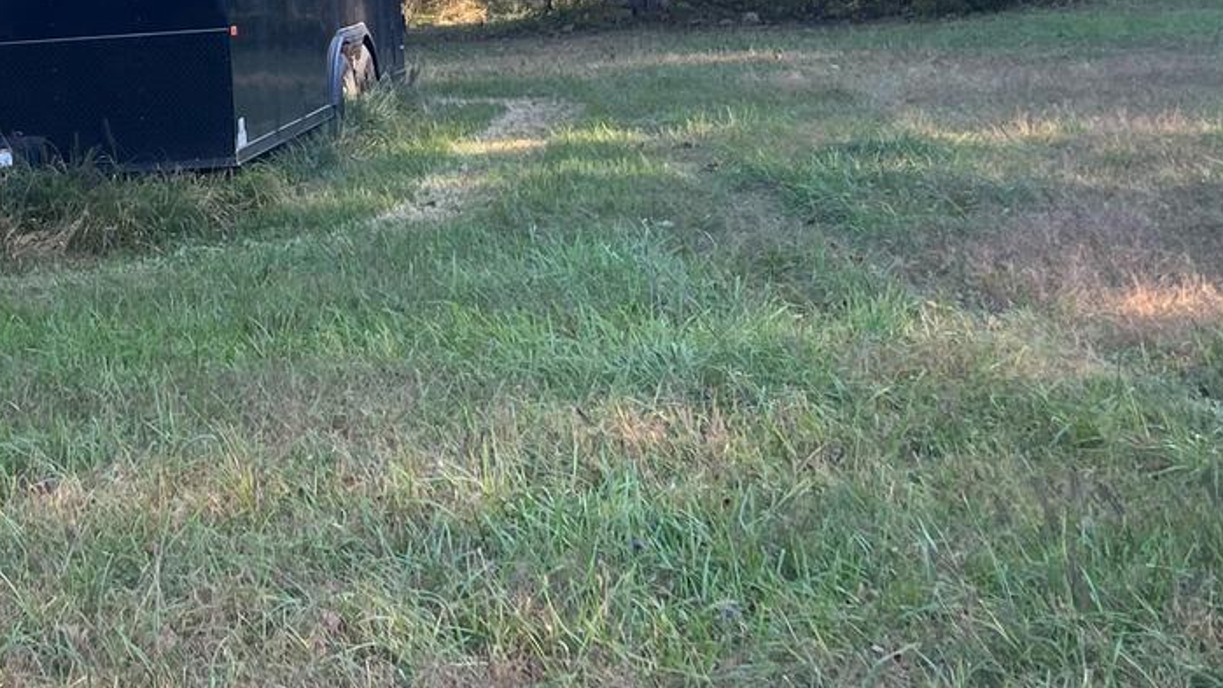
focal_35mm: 83
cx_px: 152
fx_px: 2691
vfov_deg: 14.2
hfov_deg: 24.9
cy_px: -63
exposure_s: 1/296
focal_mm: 5.7
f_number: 1.5
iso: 50
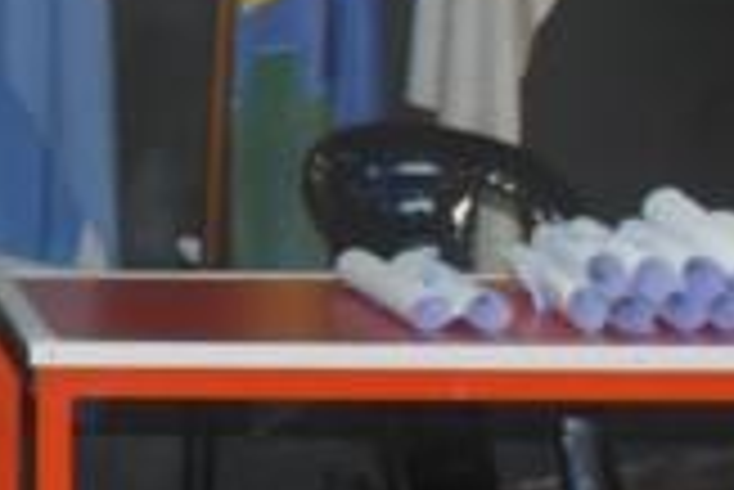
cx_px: -585
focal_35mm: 283
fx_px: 5775
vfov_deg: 4.9
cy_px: 389
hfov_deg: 7.1
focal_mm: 30
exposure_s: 1/60
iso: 3200
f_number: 7.1
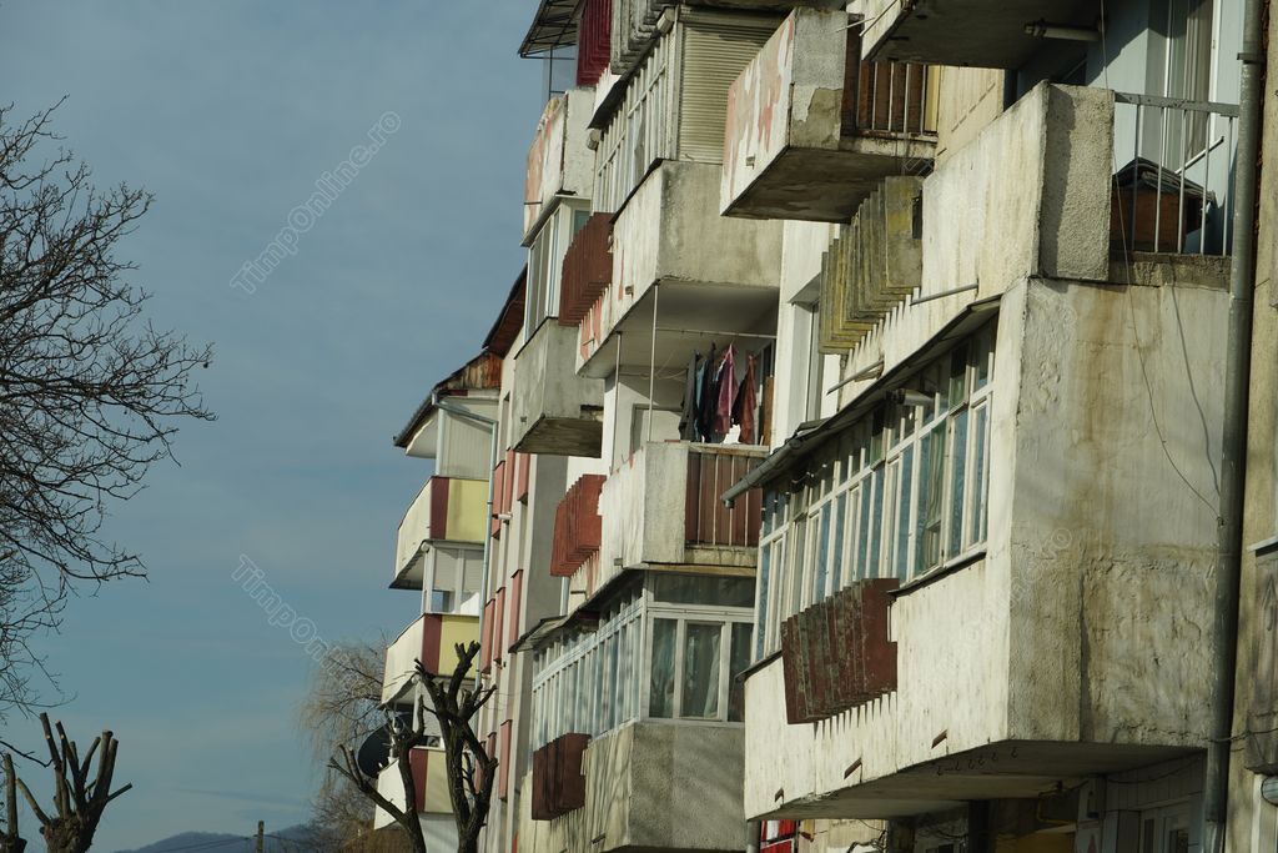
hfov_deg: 16.5
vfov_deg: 11.0
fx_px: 4420
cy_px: 426
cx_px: 639
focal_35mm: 124
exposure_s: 1/320
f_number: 8
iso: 100
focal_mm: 83
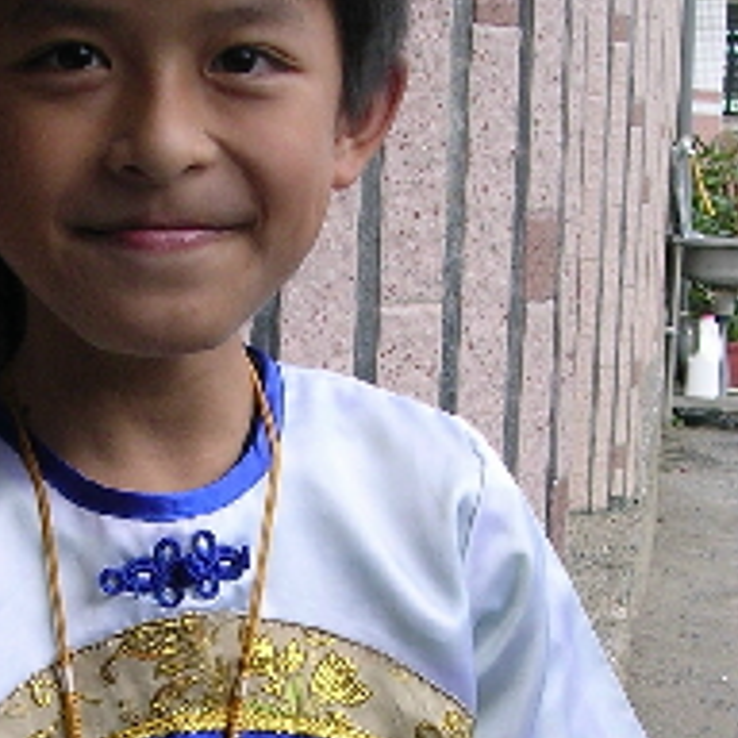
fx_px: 2533
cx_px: 223
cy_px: 600
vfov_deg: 16.4
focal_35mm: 105
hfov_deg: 16.5
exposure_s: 1/208
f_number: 2.8
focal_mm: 5.8
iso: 100
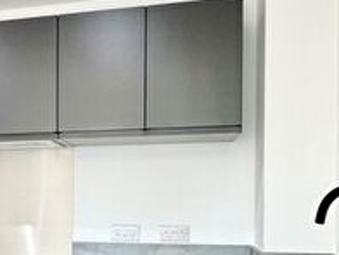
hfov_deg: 36.0
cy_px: 213
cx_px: 36
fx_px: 490
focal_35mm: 50
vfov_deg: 28.3
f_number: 2.2
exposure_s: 1/100
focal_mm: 2.22
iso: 160
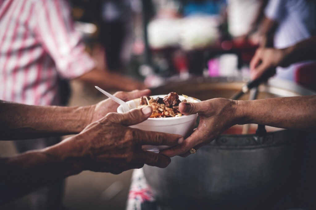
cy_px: 105
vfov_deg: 26.9
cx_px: 158
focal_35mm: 50
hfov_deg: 39.6
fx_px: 439
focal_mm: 50
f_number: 2
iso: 320
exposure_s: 1/1000
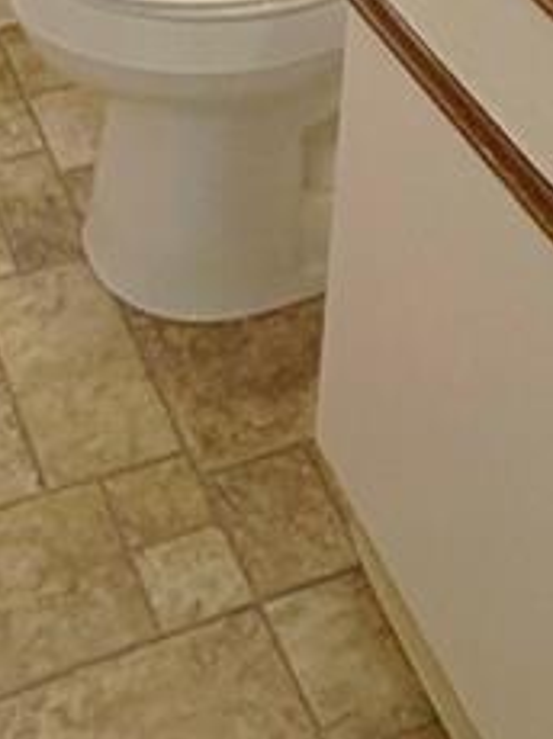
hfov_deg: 20.0
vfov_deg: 19.4
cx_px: 150
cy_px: -620
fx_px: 1558
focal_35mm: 73
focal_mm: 2.22
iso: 250
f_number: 2.2
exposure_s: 1/120
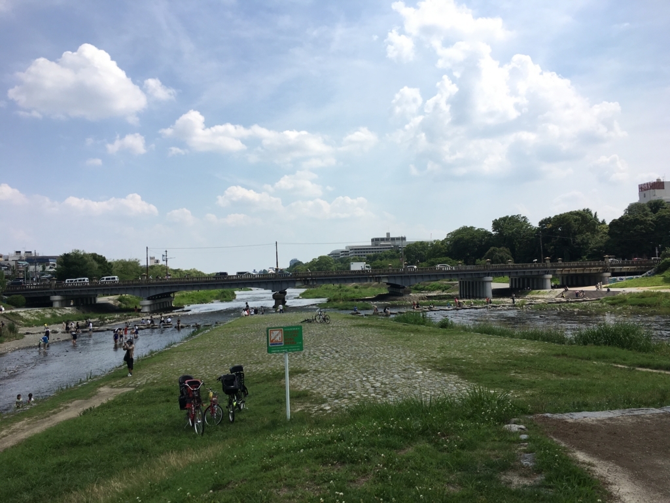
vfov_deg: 48.2
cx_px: 335
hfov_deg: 61.7
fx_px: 561
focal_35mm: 29
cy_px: 252
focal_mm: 4.15
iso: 25
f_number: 2.2
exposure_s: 1/2331
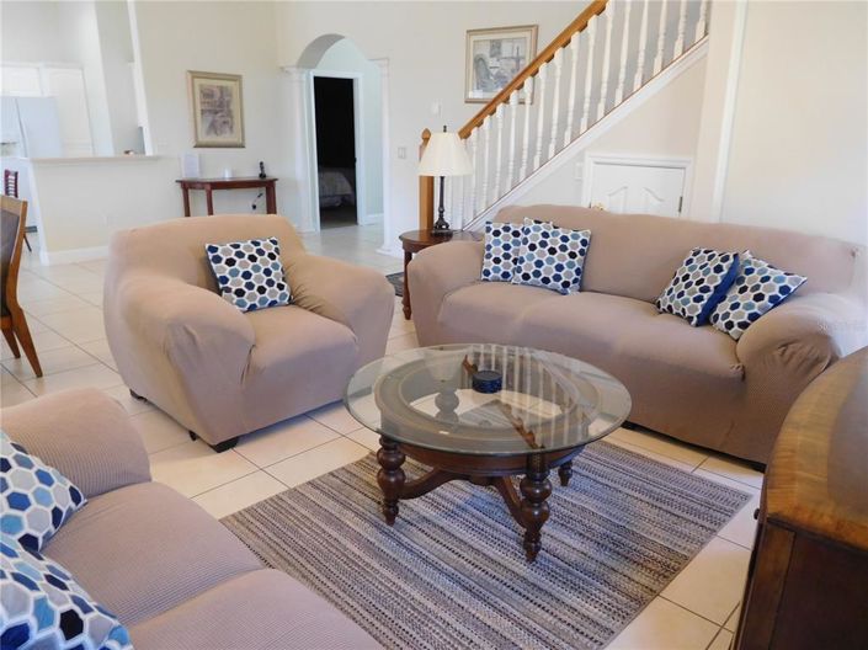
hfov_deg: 69.4
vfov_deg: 54.8
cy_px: 325
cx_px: 434
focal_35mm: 25
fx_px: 627
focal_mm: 4.5
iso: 280
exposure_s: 1/30
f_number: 3.4
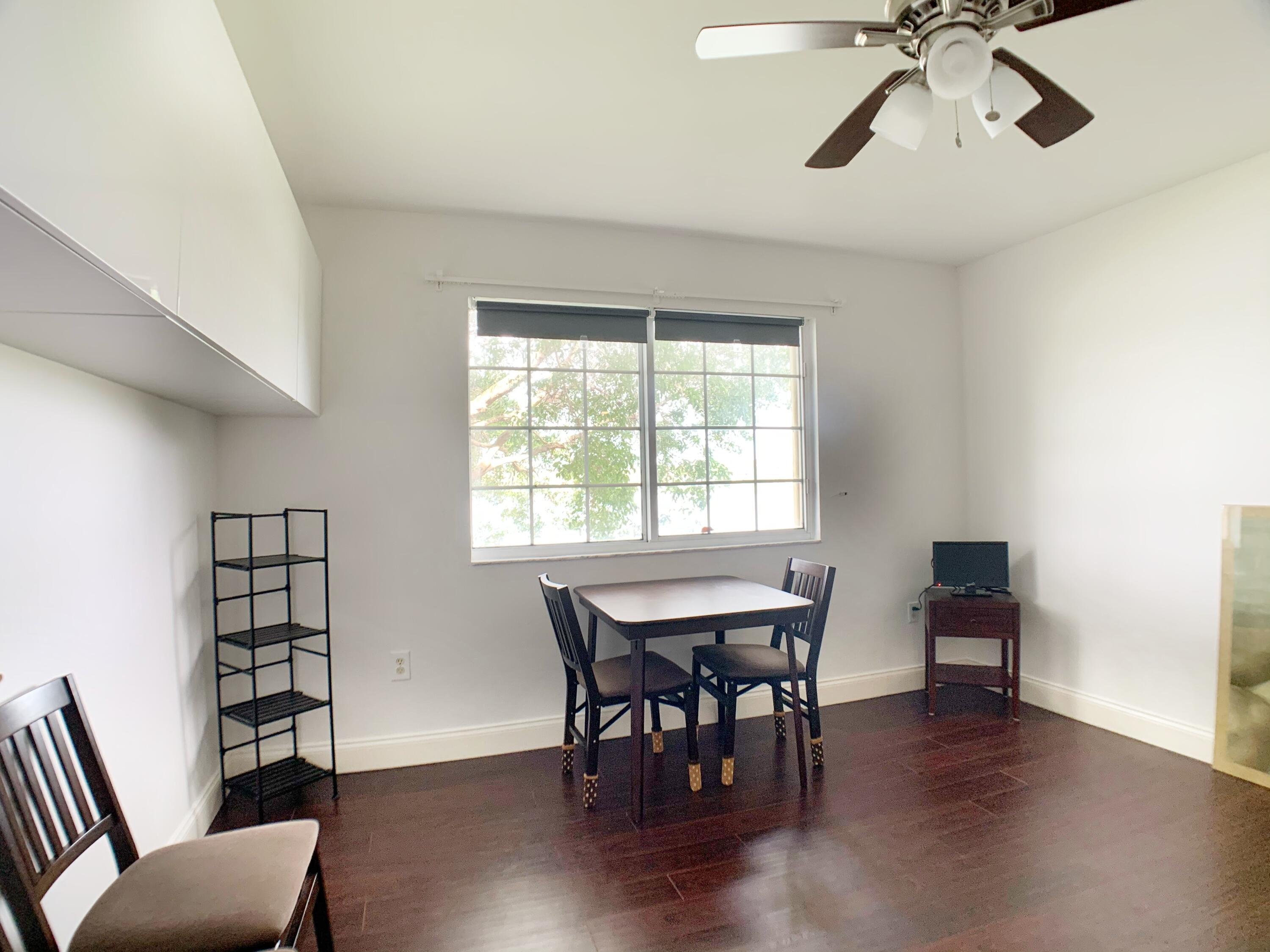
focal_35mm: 26
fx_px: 954
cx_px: 635
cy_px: 476
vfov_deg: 53.1
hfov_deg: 67.3
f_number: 1.8
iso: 100
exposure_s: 1/74
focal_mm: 4.25
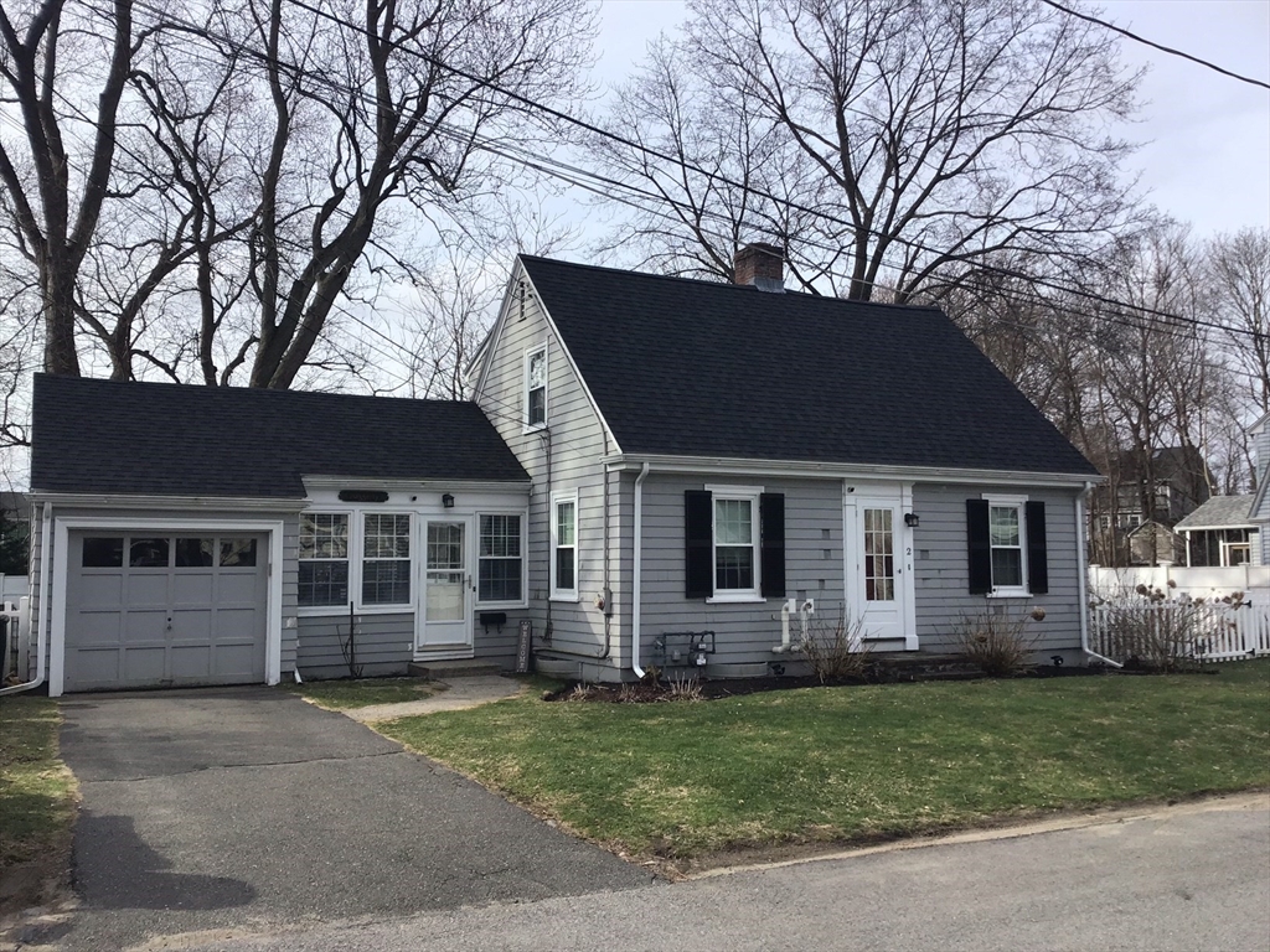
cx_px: 635
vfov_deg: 45.4
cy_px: 476
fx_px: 1137
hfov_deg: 58.4
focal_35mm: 31
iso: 25
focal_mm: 3.3
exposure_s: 1/1006
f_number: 2.4
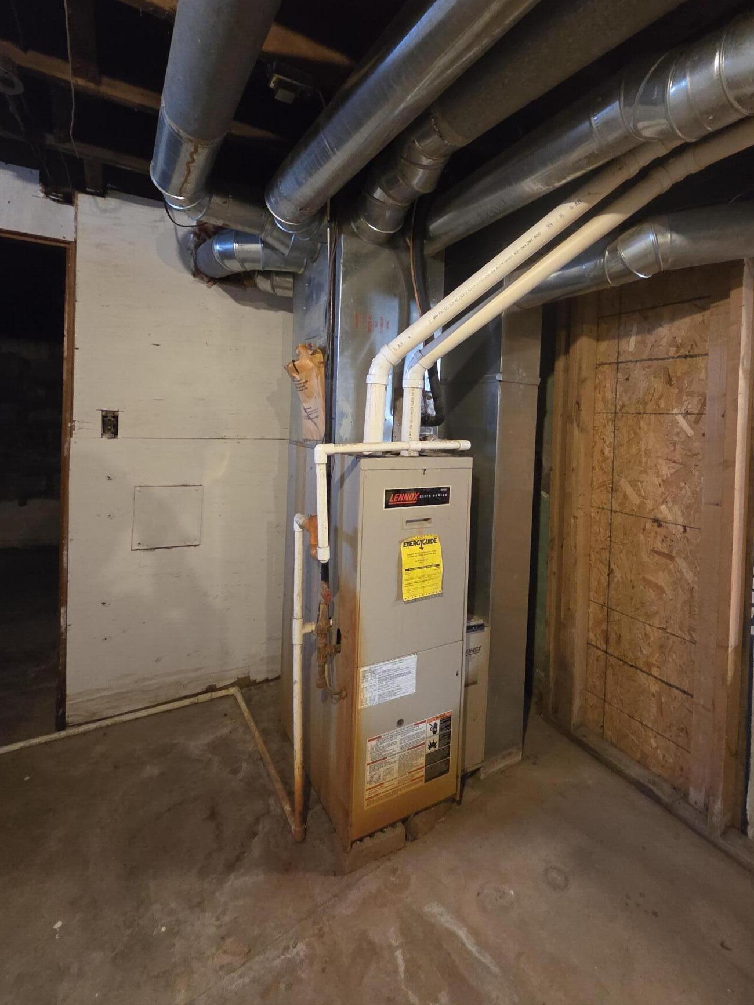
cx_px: 415
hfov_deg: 81.5
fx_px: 436
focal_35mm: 15
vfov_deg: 97.5
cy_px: 430
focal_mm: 2.2
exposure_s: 1/60
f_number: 2.2
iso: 1250
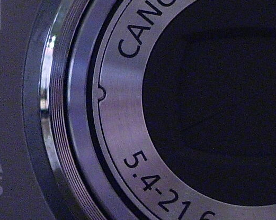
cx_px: -44
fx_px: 3379
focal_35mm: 414
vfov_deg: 3.7
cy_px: 23
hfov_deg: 4.7
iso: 100
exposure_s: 1
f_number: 4.3
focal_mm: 19.1
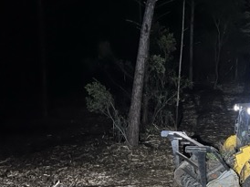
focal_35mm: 57
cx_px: 256
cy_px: 102
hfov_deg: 31.0
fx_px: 411
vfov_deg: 25.6
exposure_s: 1/14
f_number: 1.5
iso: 640
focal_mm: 5.7
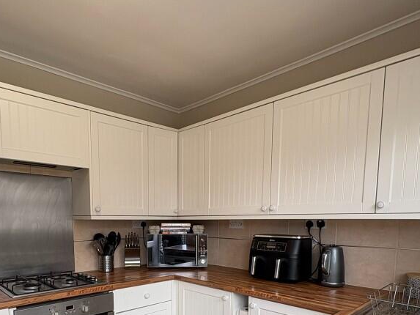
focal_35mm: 25
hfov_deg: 68.8
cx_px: 172
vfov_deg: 51.5
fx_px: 303
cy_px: 252
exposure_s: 1/140
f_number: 2.2
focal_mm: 2.22
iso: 40
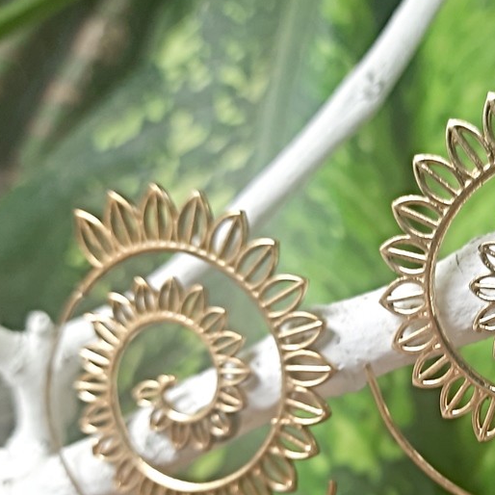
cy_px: 326
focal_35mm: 44
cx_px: 394
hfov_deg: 37.0
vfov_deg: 38.0
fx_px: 712
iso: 100
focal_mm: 4.6
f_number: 2
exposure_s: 1/50
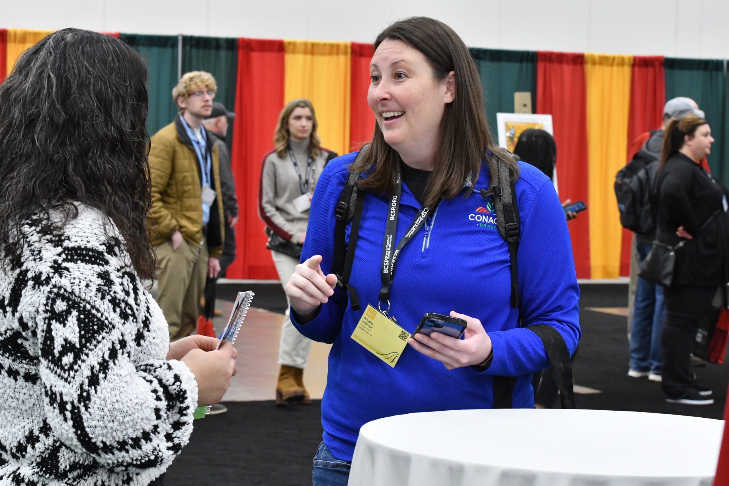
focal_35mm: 105
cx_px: 364
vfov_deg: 13.0
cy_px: 243
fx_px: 2126
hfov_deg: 19.5
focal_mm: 70
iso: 2000
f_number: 8
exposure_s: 1/100
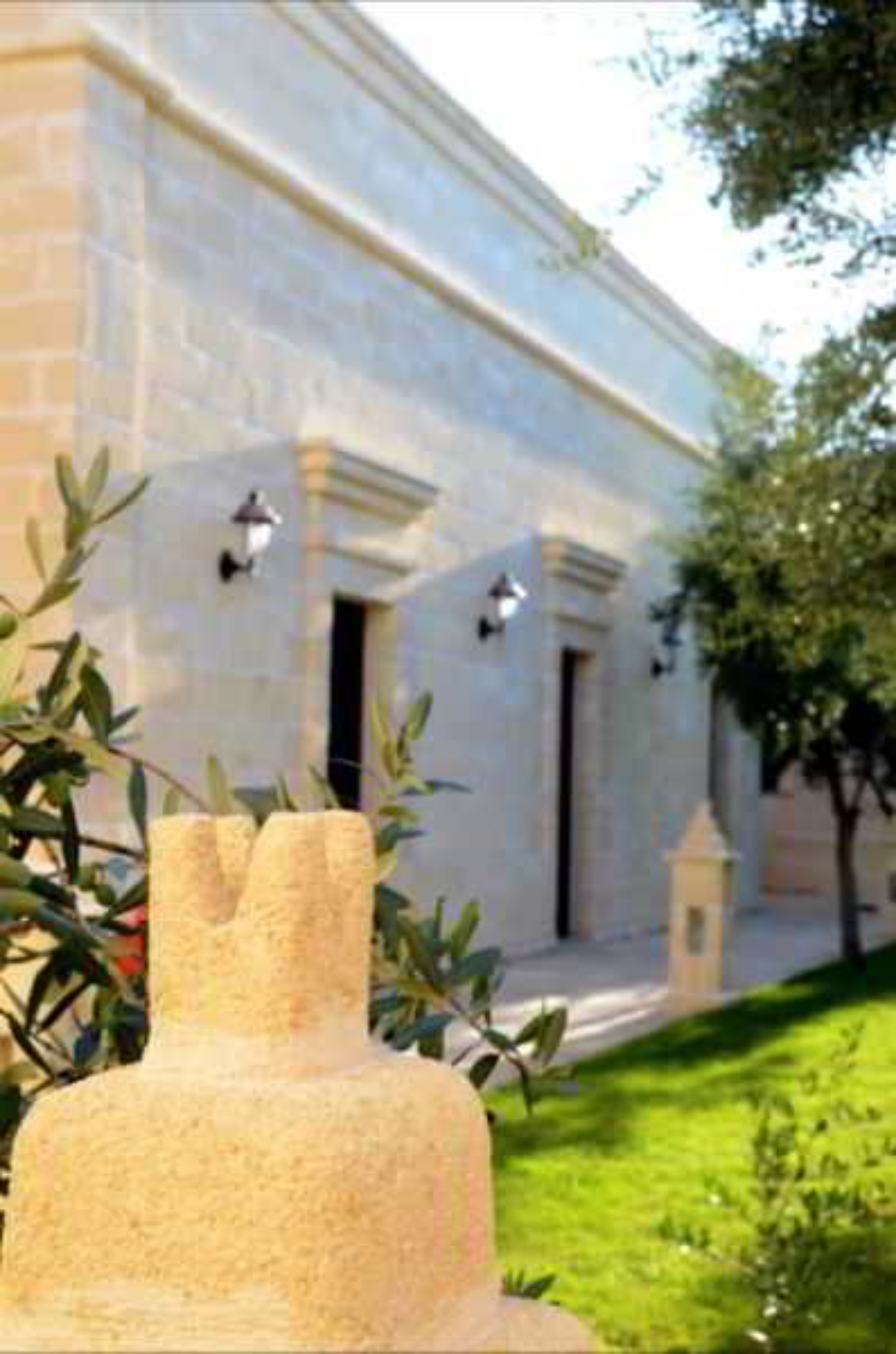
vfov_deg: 37.9
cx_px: 448
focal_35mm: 52
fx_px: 1970
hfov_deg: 25.6
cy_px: 677
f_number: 10
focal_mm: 35
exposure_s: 1/125
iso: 500
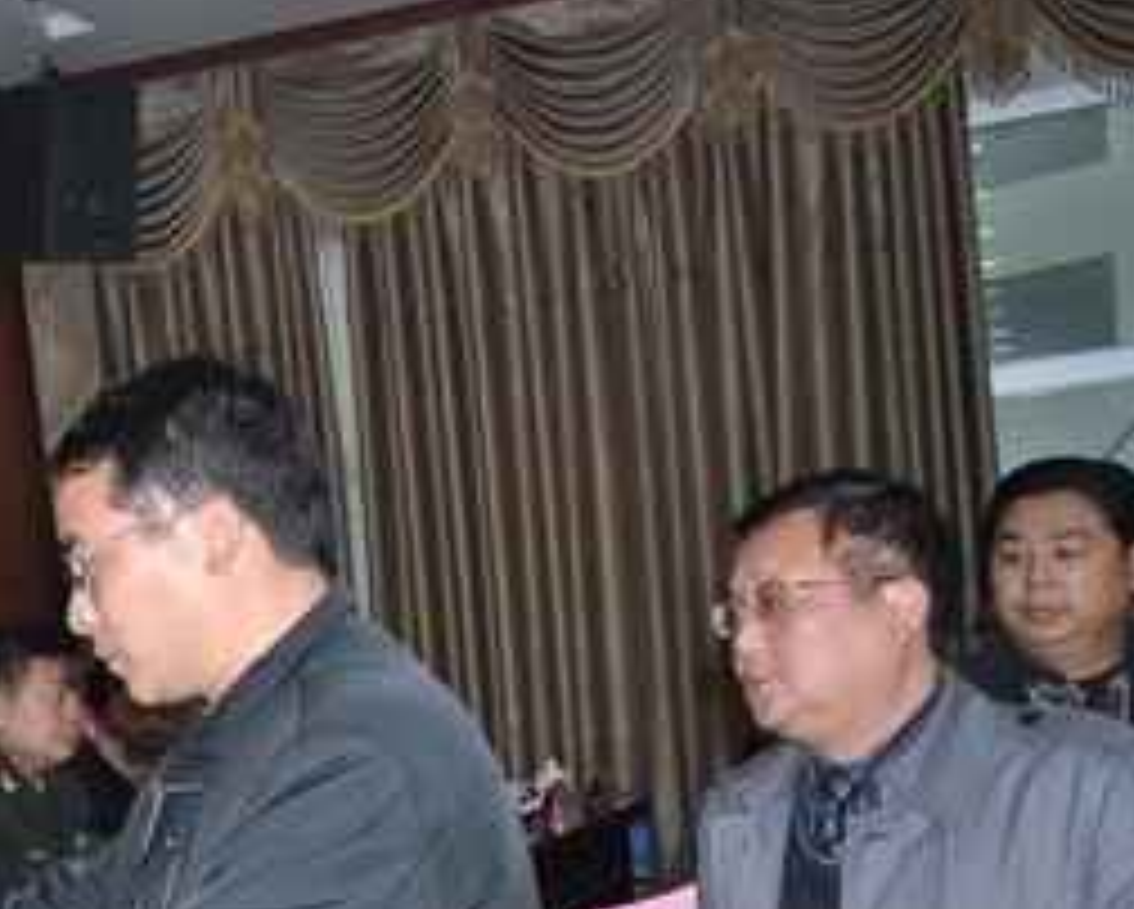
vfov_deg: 19.6
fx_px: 2553
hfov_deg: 23.1
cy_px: 891
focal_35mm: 76
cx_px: -202
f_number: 3.8
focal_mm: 22
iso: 320
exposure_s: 1/60
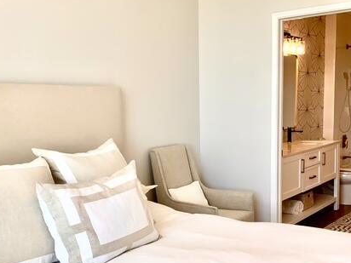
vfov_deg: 32.0
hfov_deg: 42.0
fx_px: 456
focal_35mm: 45
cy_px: 166
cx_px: 154
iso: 16
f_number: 1.8
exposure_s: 1/156
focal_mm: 3
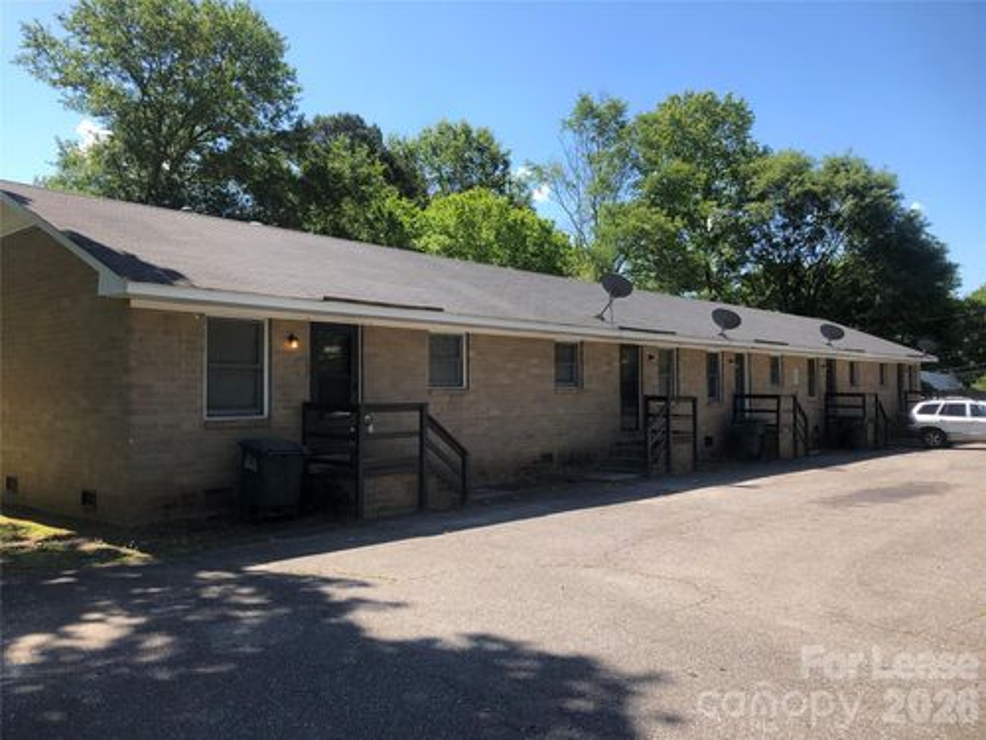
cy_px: 370
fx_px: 798
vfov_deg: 49.7
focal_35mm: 28
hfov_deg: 63.4
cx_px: 493
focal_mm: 4
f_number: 1.8
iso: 20
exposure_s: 1/810
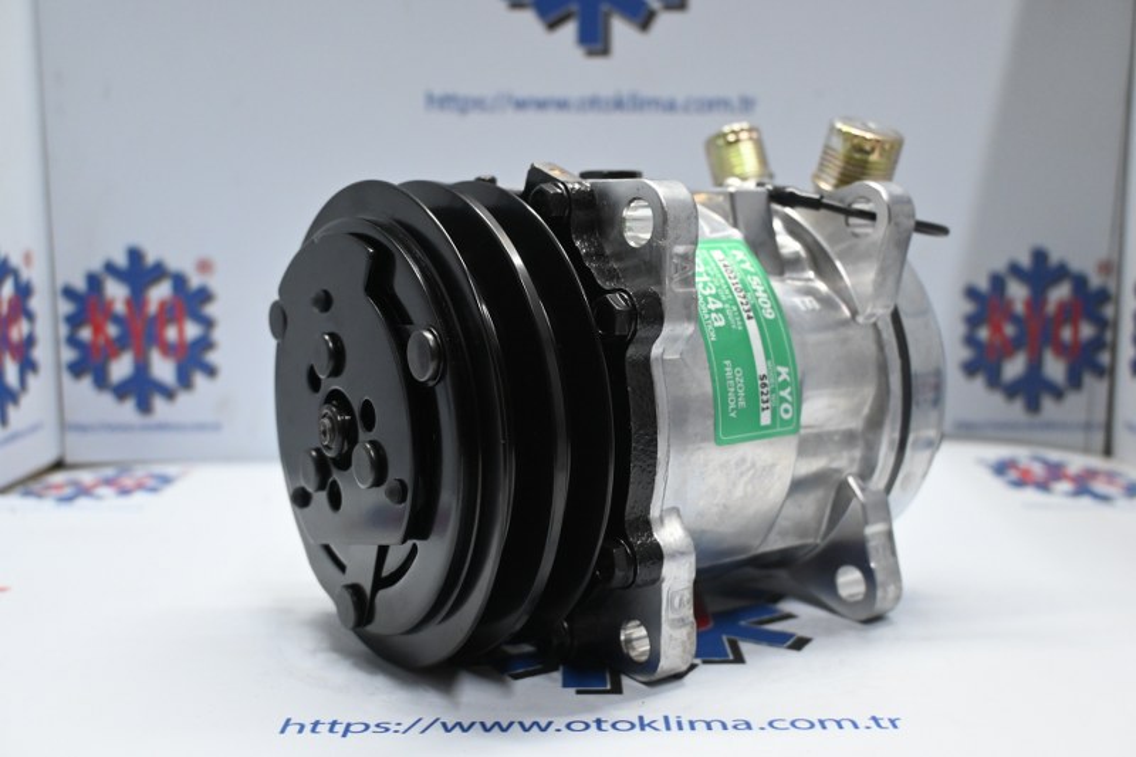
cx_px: 568
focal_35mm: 38
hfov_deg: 51.3
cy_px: 378
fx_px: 1183
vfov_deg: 35.5
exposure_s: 1/125
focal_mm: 25
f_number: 4.2
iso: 1800
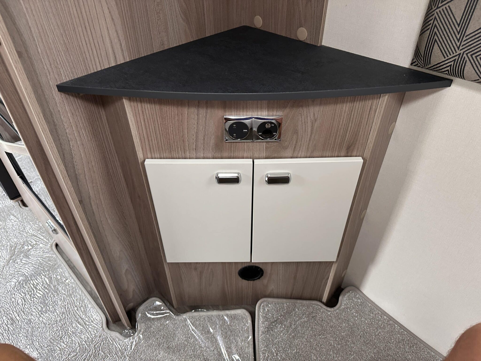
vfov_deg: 56.8
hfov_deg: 71.6
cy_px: 180
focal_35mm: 24
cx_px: 240
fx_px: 333
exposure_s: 1/60
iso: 320
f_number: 1.78
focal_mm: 6.86
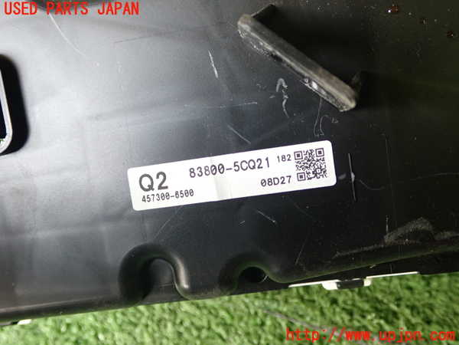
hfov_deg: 51.4
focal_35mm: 36
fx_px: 477
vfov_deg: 39.7
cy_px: 172
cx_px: 230
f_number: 2.5
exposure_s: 1/40
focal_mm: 6.37
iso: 200
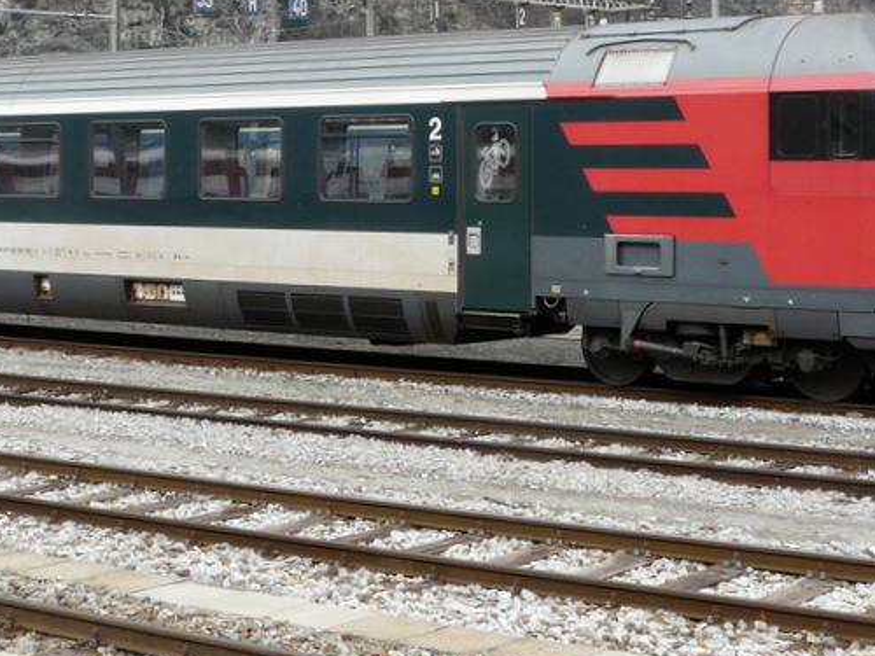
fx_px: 1972
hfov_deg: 25.0
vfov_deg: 18.8
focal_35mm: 78
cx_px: 360
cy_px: 161
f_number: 5
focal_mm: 6.4
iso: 100
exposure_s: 1/200
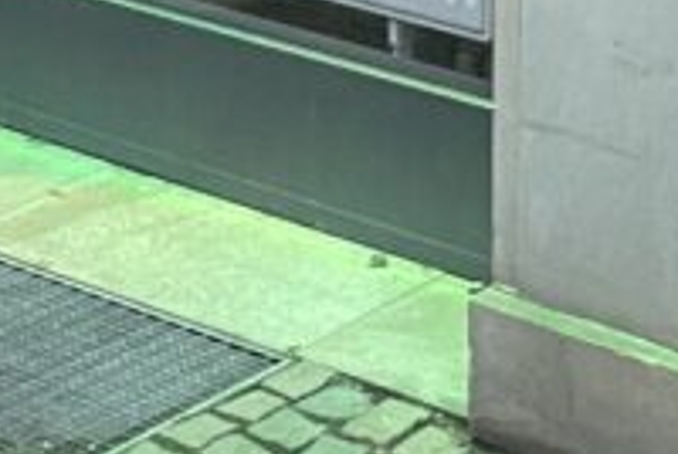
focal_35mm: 162
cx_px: 695
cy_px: -796
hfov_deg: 12.5
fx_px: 3055
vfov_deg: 7.7
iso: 500
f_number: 1.6
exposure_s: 1/50
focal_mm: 4.2
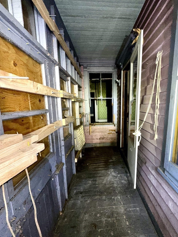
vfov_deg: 90.9
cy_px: 126
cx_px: 108
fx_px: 117
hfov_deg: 73.8
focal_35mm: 17
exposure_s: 1/60
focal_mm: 2.22
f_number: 2.2
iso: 160
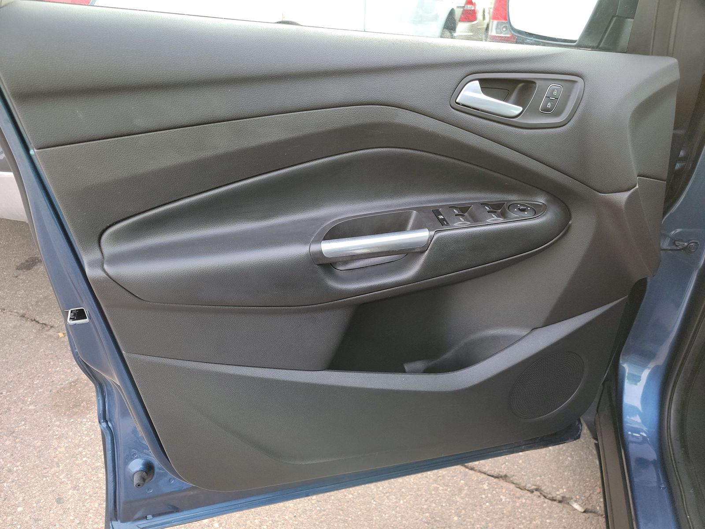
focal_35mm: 24
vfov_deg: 56.8
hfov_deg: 71.6
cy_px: 264
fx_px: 489
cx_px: 352
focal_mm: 6.7
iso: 68
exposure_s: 1/60
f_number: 1.8
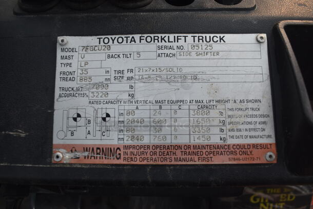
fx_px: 261
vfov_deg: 43.7
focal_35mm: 30
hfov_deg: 61.9
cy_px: 104
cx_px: 156
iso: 100
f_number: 6.3
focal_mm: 20
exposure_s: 1/125
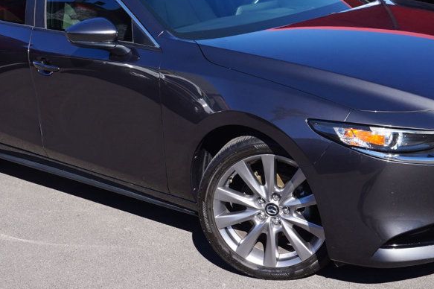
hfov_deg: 30.6
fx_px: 794
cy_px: 100
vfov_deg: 20.6
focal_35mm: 66
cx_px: 237
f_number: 11
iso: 100
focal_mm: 25
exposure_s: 1/80
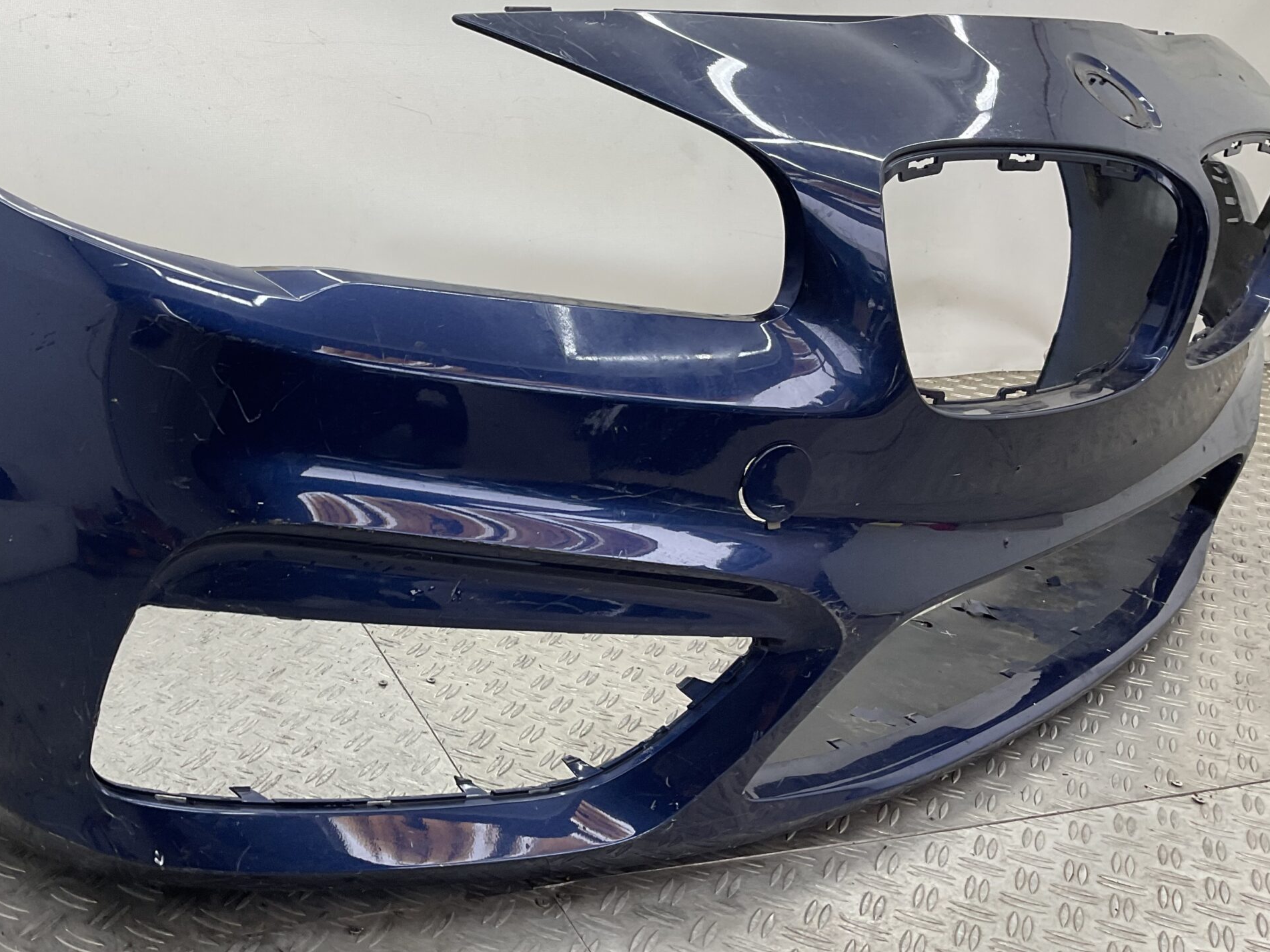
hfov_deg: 47.1
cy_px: 451
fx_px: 1431
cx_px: 424
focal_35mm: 39
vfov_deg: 36.8
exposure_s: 1/100
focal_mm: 3
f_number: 1.8
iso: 32
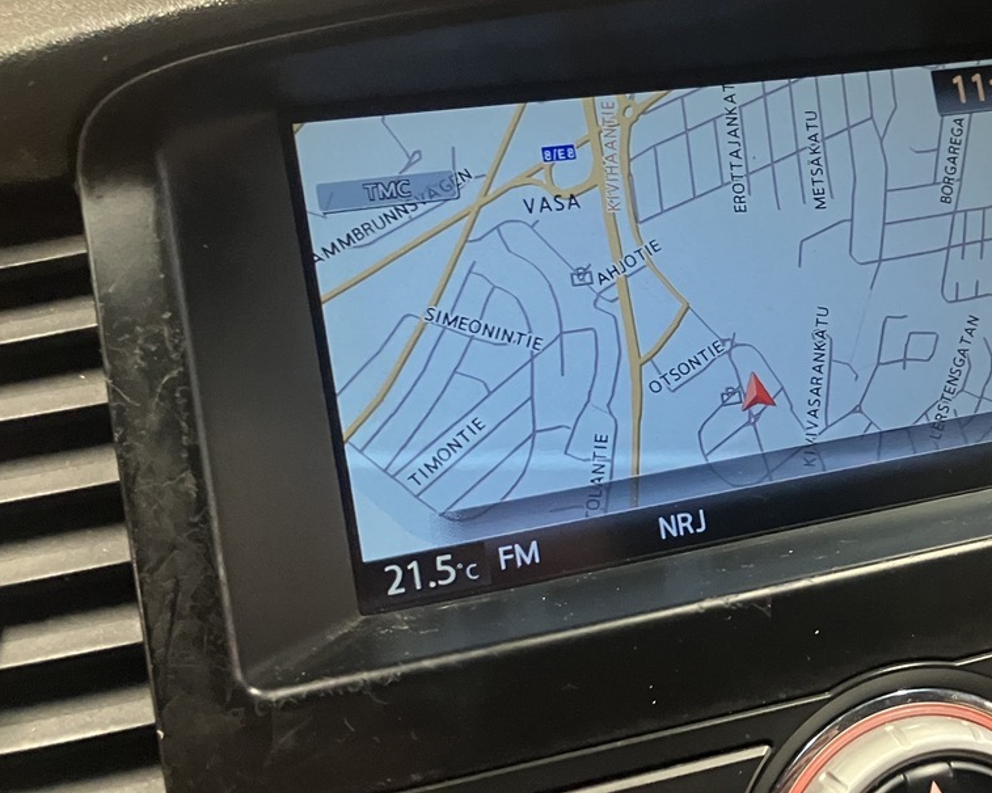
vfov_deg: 29.1
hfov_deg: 34.9
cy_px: 342
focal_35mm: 52
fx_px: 1526
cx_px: 793
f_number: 1.8
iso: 320
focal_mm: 3.99
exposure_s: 1/36
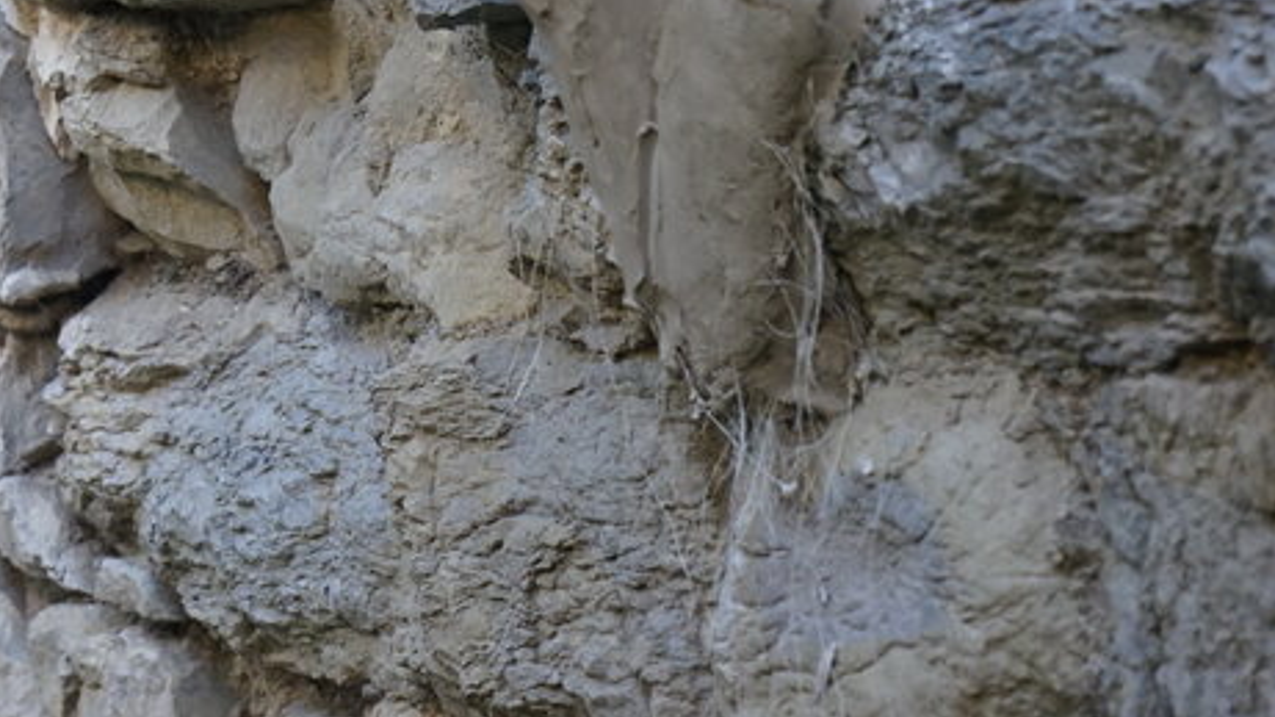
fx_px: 6455
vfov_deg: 6.3
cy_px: -343
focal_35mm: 191
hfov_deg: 11.1
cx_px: -160
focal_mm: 70
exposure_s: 1/160
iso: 1600
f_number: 5.6
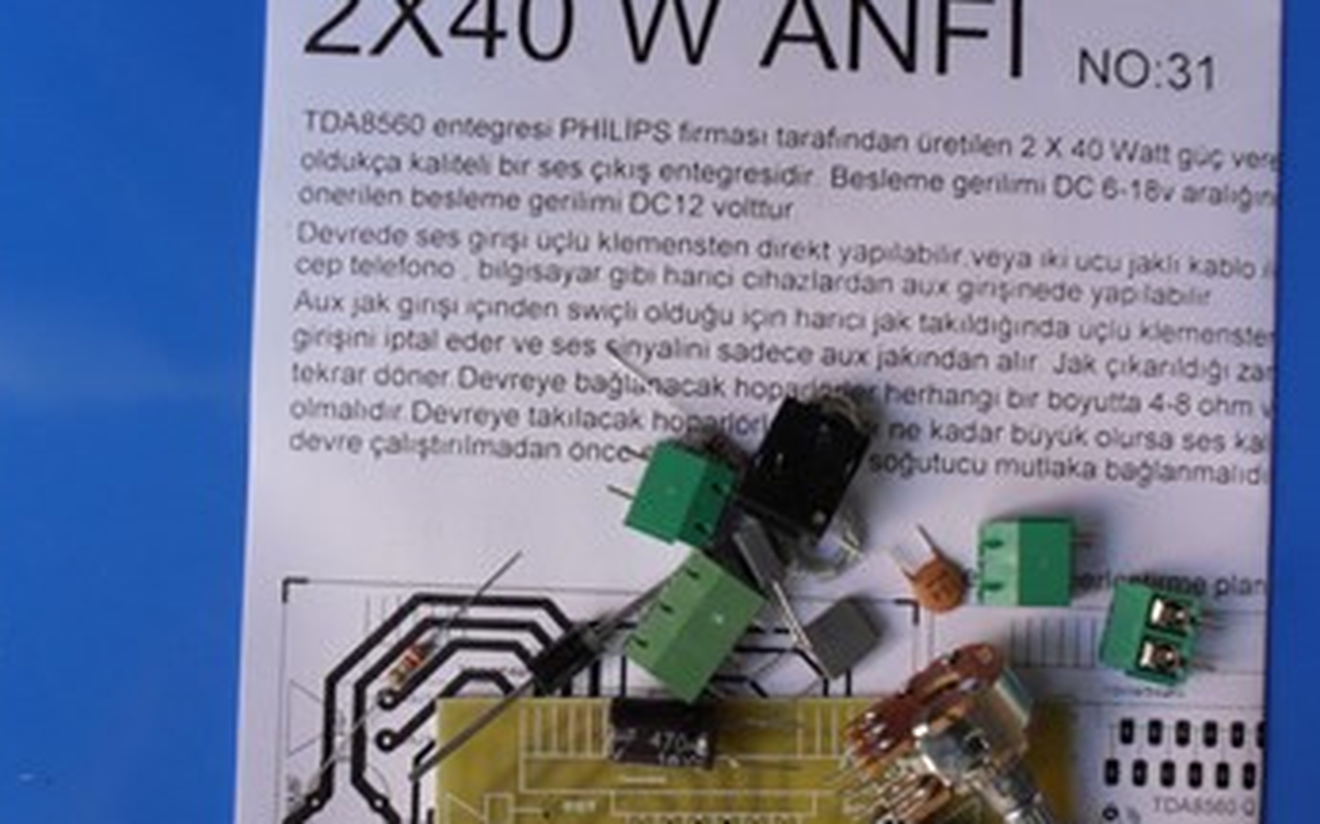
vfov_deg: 21.6
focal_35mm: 60
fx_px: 2158
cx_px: 717
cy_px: 507
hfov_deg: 34.0
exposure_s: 1/30
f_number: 3.9
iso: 120
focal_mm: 8.7
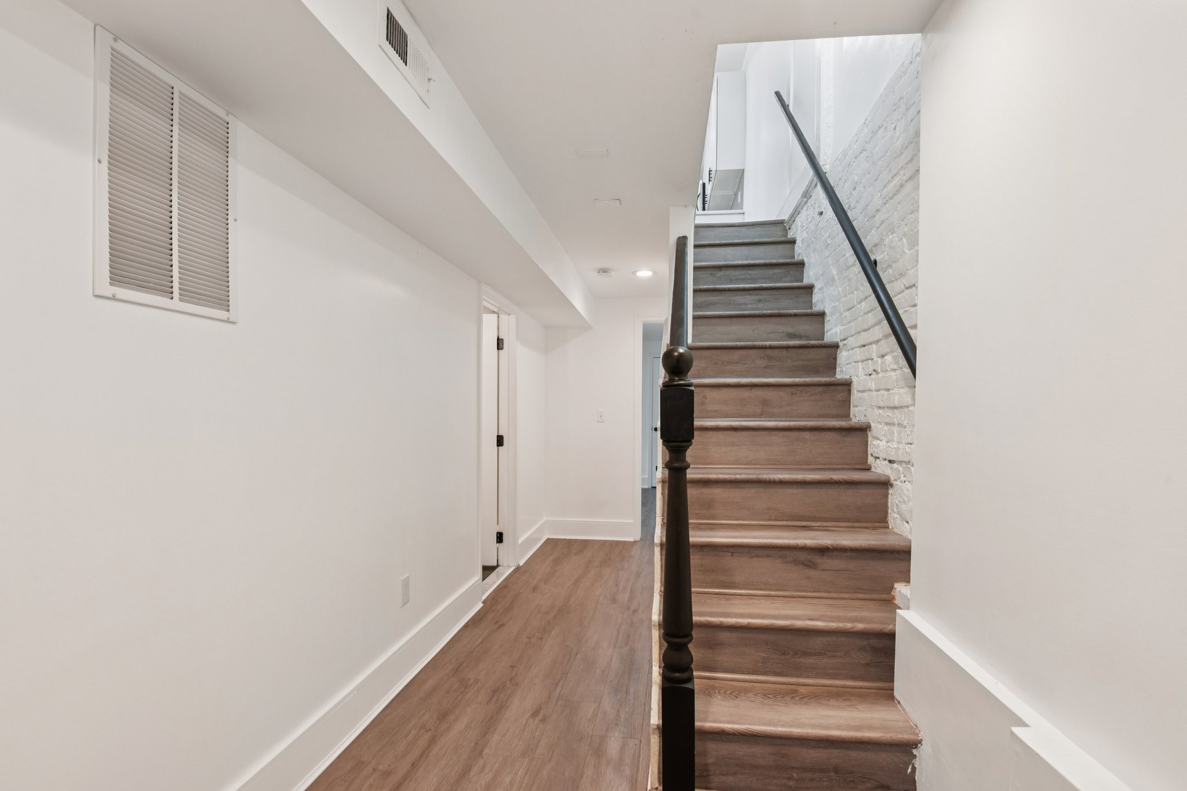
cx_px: 594
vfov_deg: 73.7
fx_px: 527
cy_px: 396
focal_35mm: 16
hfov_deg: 96.7
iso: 400
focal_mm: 16
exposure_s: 1/25
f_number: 8
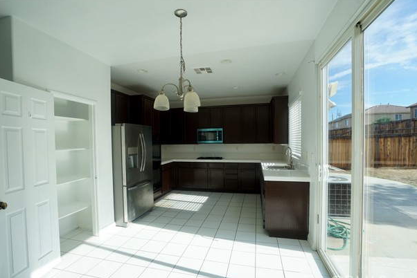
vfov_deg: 70.5
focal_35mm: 17
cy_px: 144
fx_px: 197
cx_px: 204
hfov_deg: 93.2
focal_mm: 16
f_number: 7.1
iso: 100
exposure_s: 1/100
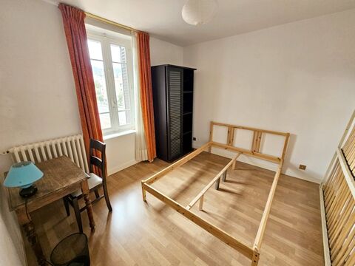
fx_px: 133
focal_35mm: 13
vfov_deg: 89.9
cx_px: 178
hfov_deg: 106.2
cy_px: 133
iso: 250
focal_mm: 2.2
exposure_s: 1/50
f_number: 2.2
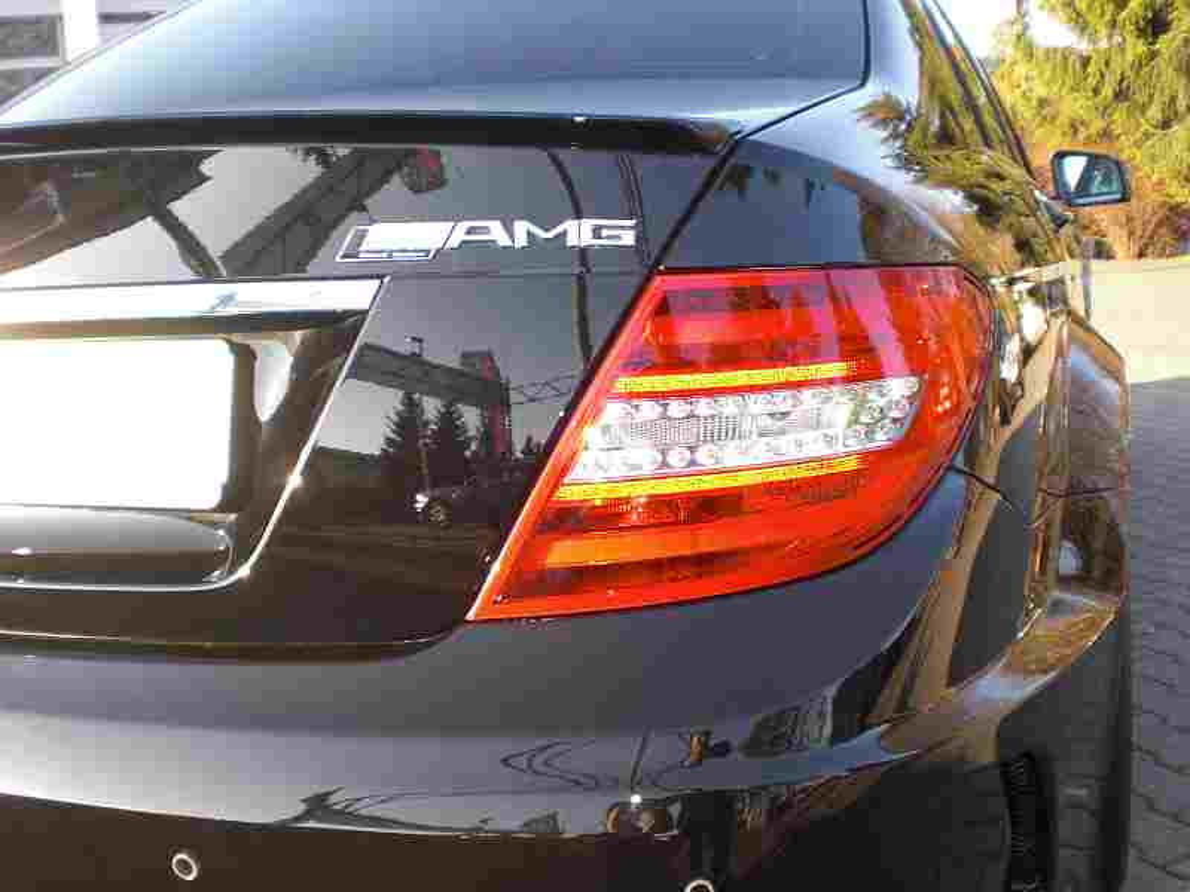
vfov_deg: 37.7
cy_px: 446
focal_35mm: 38
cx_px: 595
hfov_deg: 49.0
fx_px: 1306
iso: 64
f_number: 3.1
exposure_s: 1/80
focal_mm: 6.3
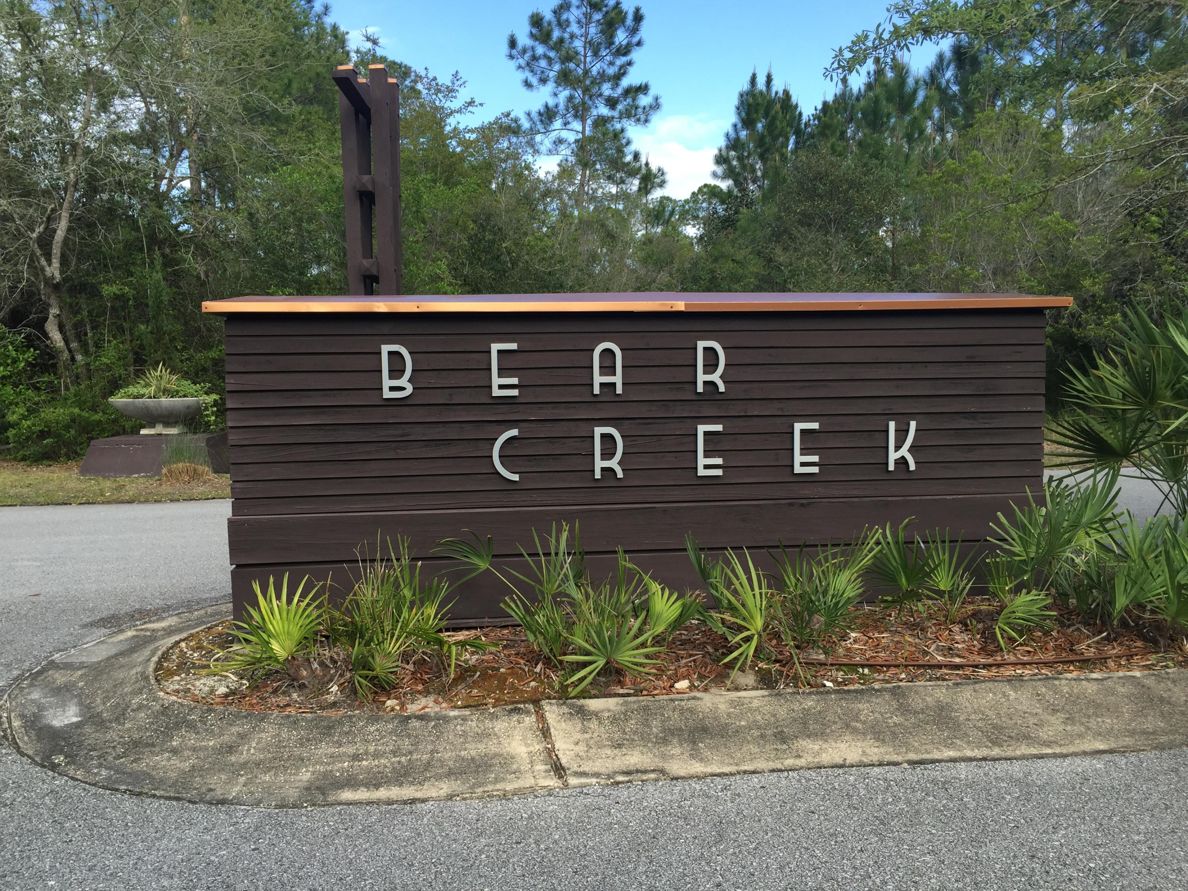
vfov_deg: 48.2
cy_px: 446
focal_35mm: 29
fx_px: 995
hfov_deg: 61.7
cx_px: 594
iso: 32
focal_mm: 4.15
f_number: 2.2
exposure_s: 1/557
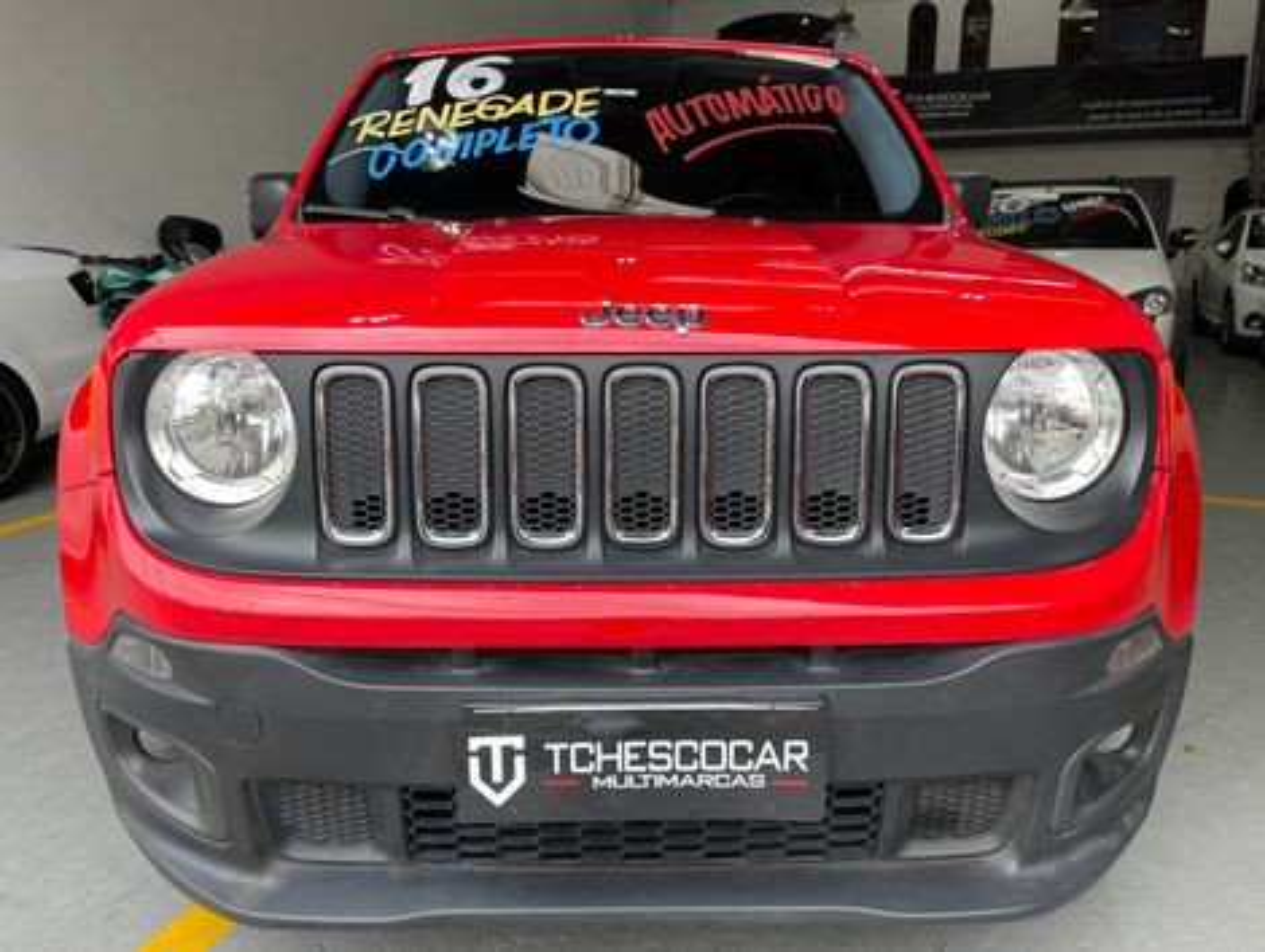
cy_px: 476
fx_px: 952
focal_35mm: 26
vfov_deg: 53.2
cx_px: 632
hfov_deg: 67.2
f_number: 1.6
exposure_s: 1/248
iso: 32
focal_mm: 4.2
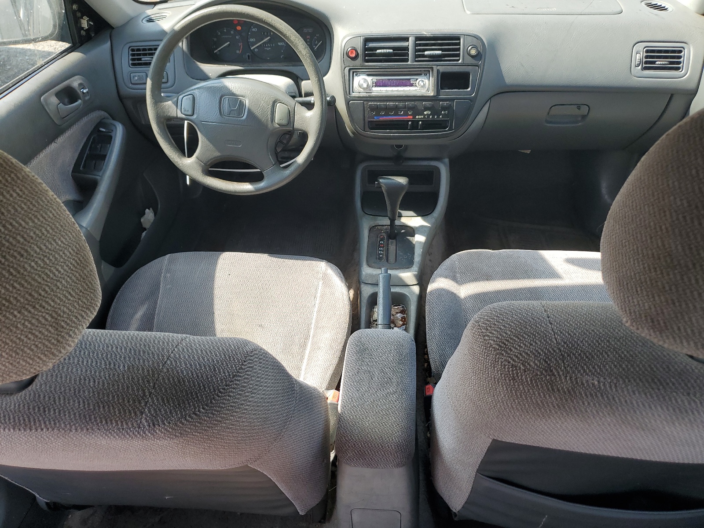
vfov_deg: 53.1
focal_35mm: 26
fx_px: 529
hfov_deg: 67.3
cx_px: 352
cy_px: 264
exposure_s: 1/435
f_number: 1.5
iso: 50
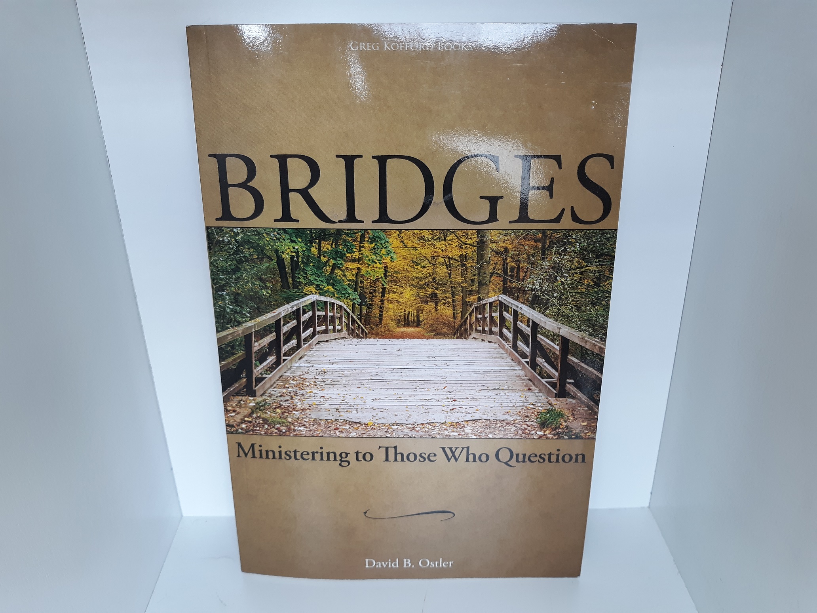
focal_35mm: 28
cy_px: 306
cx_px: 408
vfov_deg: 49.7
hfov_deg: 63.4
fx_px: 661
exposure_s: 1/50
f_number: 1.7
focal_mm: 3.7
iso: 80
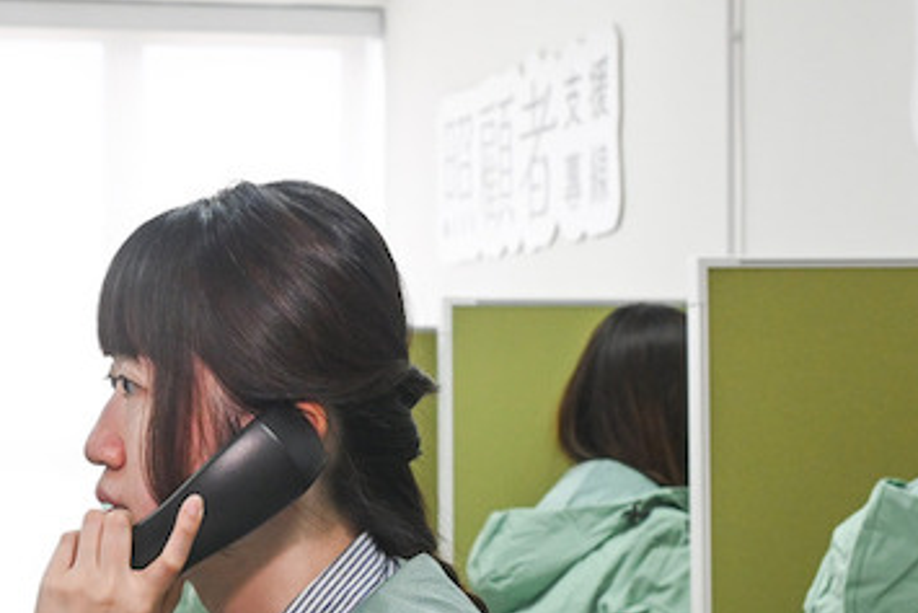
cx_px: 256
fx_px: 2372
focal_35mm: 93
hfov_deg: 21.8
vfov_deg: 14.7
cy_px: 446
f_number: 5
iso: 1000
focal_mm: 33
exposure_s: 1/200
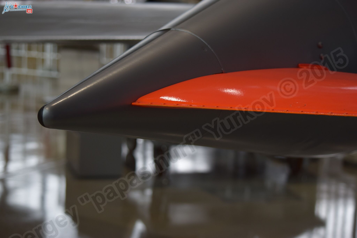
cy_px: 119
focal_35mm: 82
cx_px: 178
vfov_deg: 16.6
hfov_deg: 24.6
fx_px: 819
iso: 400
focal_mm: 55
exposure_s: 1/60
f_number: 4.5
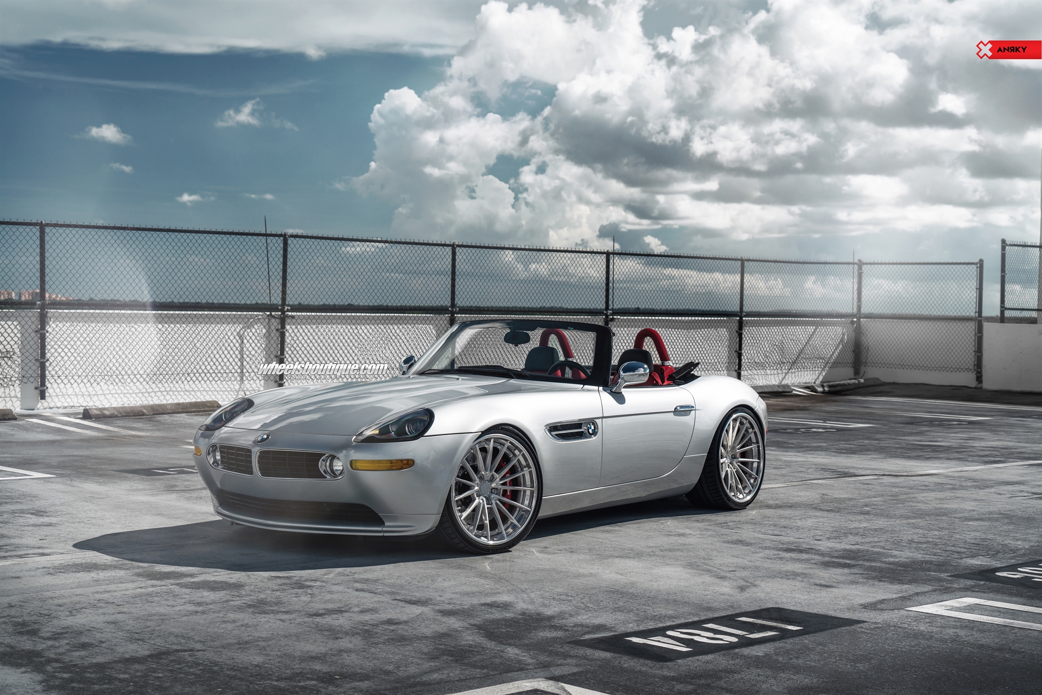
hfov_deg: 36.2
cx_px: 521
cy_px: 348
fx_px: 1592
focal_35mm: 55
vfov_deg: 24.6
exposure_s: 1/400
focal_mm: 55
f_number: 6.3
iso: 100
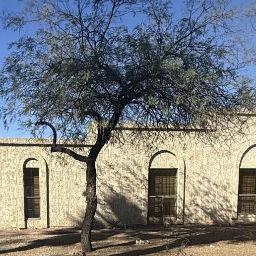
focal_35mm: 48
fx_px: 402
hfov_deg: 34.9
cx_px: 77
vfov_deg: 32.9
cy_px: 247
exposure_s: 1/2410
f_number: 2.2
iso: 50
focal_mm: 2.22
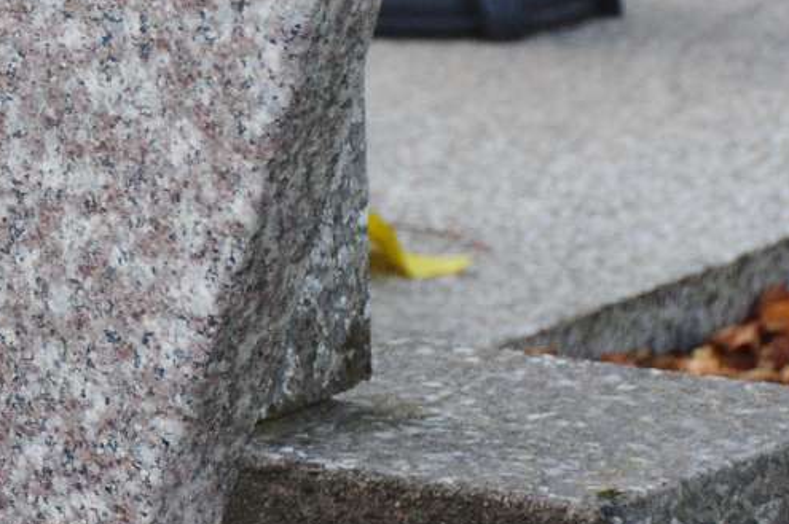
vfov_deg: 2.3
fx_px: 12808
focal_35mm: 585
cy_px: -486
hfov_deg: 3.5
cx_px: -802
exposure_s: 1/800
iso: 500
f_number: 7.1
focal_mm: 90
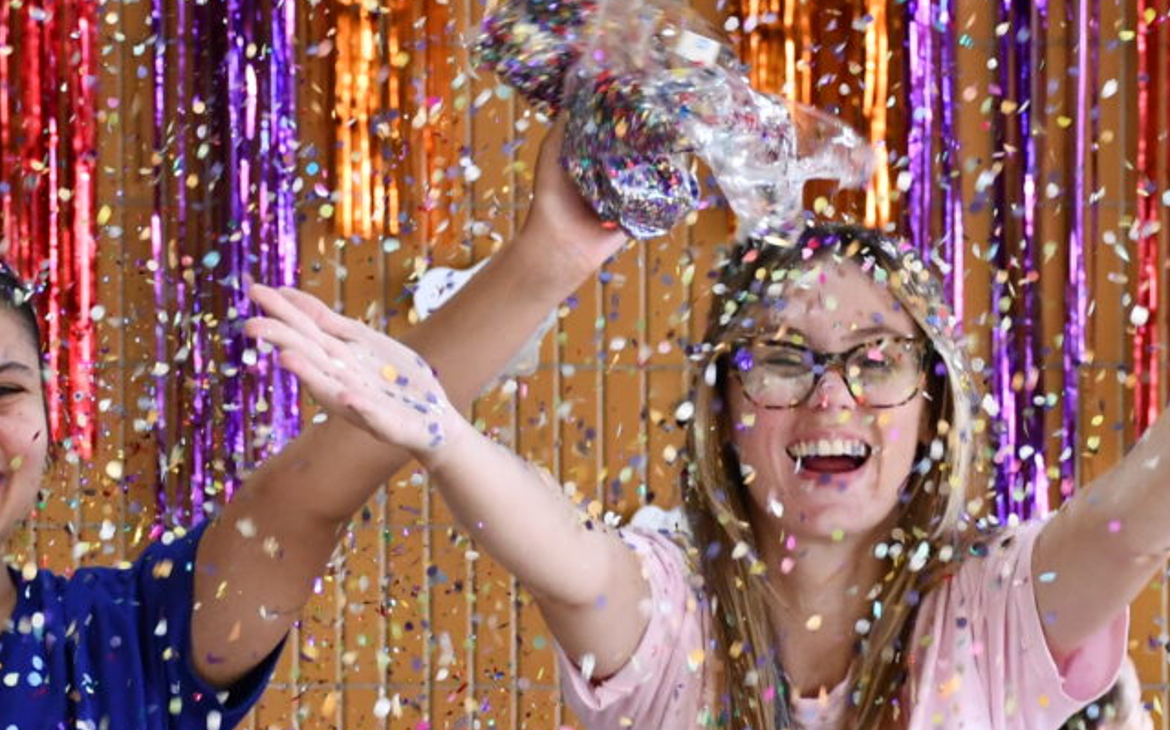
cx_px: 623
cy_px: 518
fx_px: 6152
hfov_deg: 10.9
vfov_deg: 6.8
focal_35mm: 193
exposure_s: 1/125
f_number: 4.5
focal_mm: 42
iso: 2000
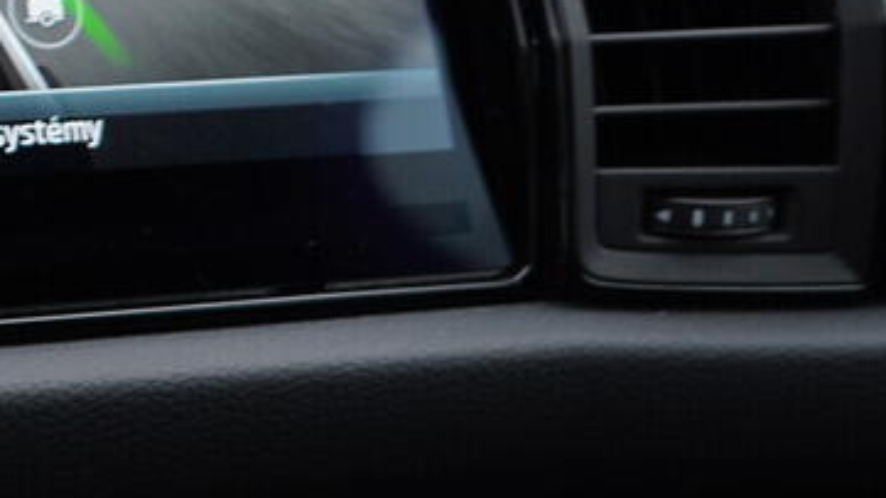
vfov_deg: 11.1
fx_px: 2514
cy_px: -77
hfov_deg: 18.6
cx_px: -260
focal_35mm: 107
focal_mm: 24
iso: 125
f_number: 3.2
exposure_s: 1/50
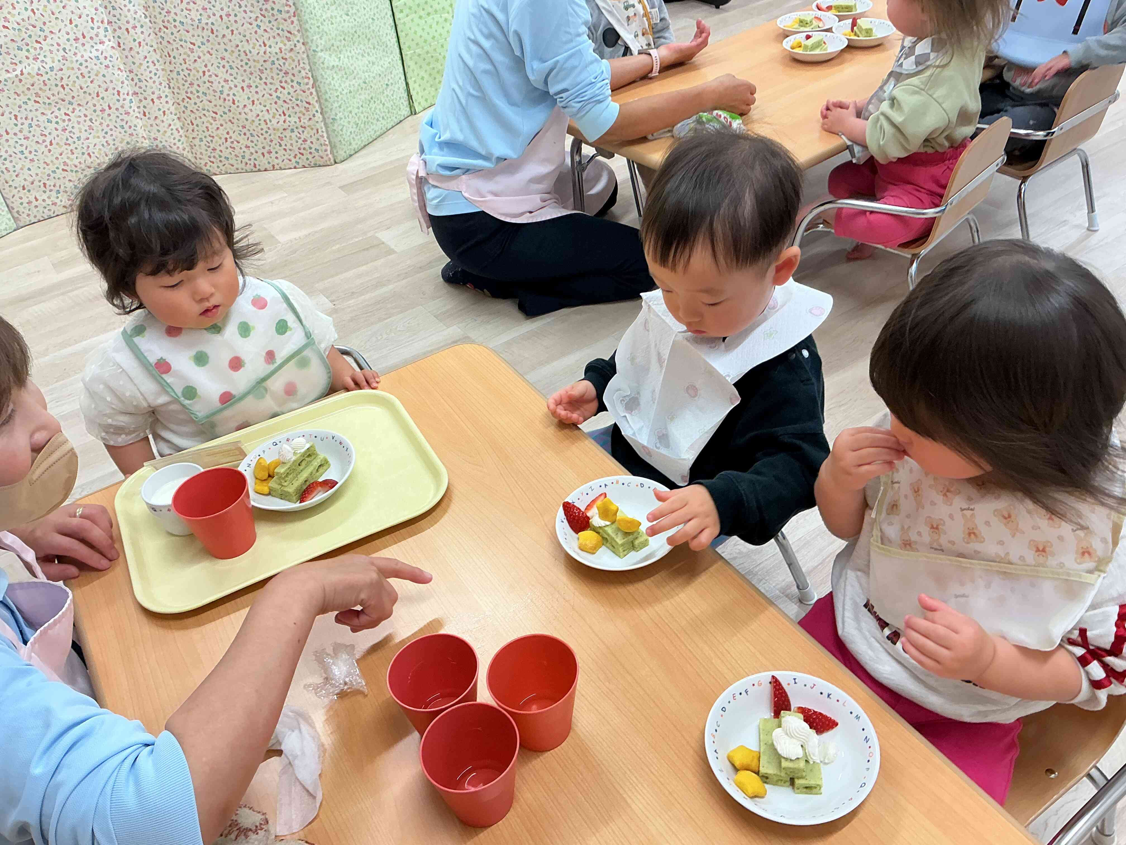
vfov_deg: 48.2
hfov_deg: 61.7
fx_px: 943
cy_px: 422
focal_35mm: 29
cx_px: 563
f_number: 1.8
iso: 40
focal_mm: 3
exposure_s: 1/60
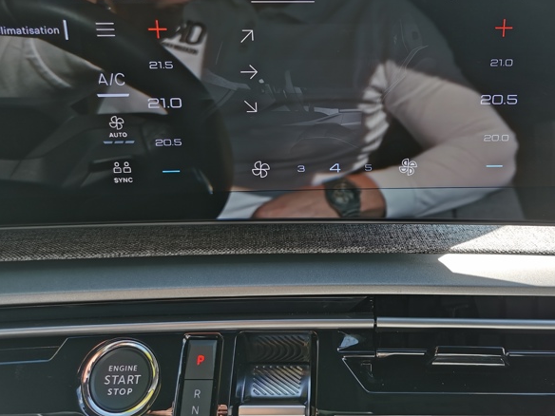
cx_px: 360
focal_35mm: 37
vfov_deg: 38.3
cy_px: 144
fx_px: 593
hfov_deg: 49.4
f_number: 1.8
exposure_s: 1/435
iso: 50
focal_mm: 5.58
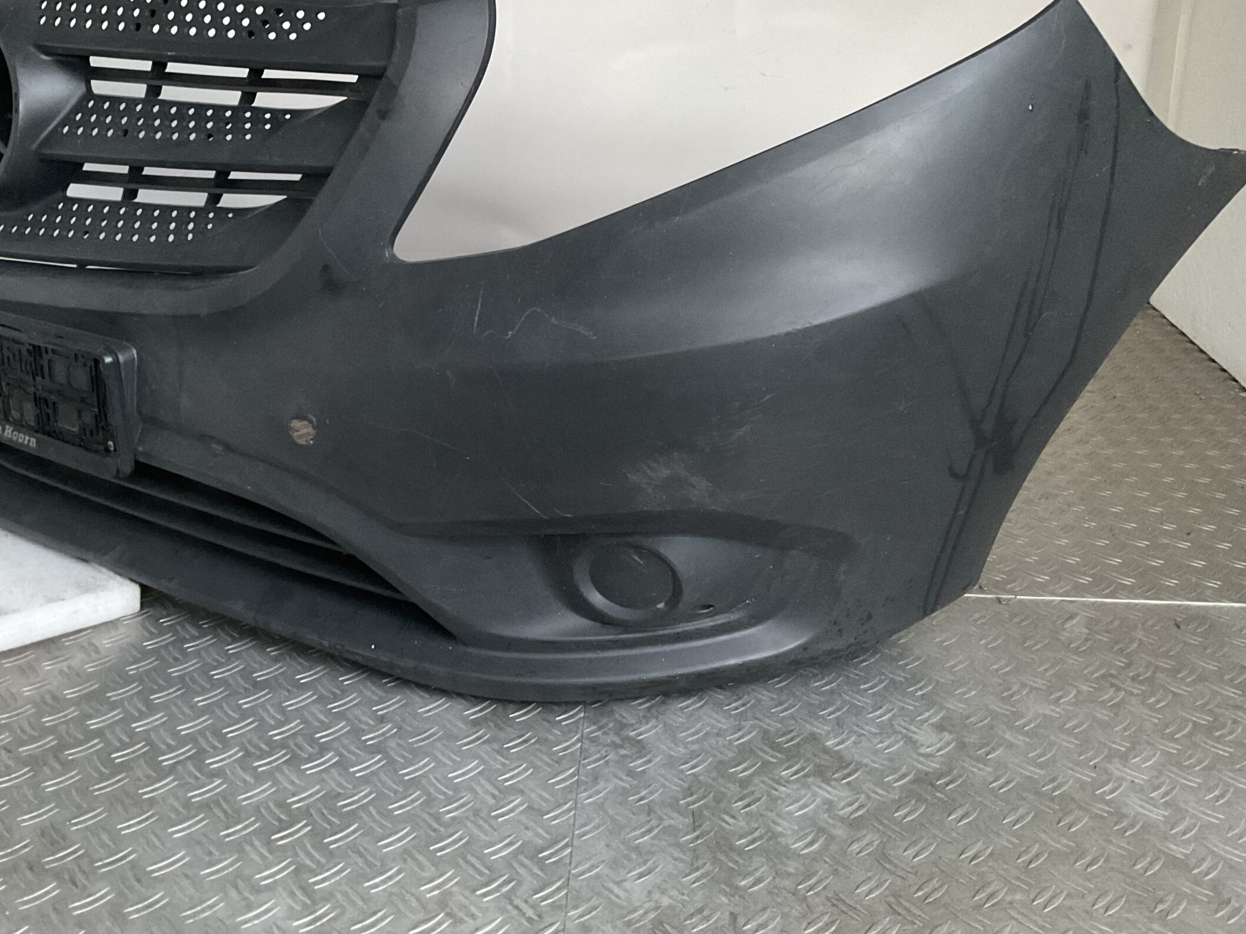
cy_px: 380
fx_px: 1260
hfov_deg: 52.3
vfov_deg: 40.5
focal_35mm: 35
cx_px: 508
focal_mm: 3
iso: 400
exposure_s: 1/25
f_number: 1.8
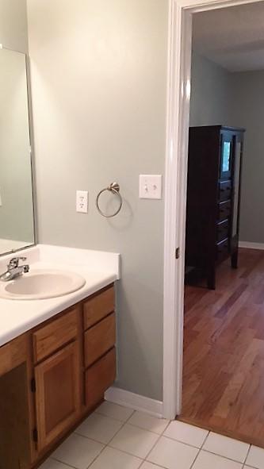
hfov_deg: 36.5
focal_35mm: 32
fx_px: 398
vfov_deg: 61.0
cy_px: 237
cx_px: 101
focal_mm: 4.15
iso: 64
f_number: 2.2
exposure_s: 1/30
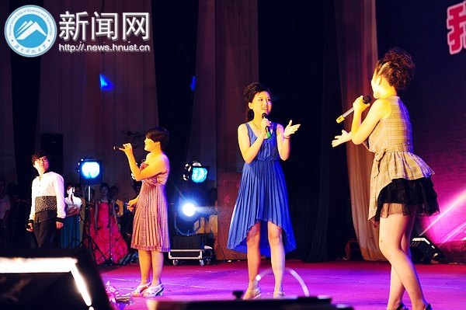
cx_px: 233
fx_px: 905
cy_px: 155
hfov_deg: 28.9
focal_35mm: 70
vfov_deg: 19.4
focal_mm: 70
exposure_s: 1/250
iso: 1600
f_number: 4
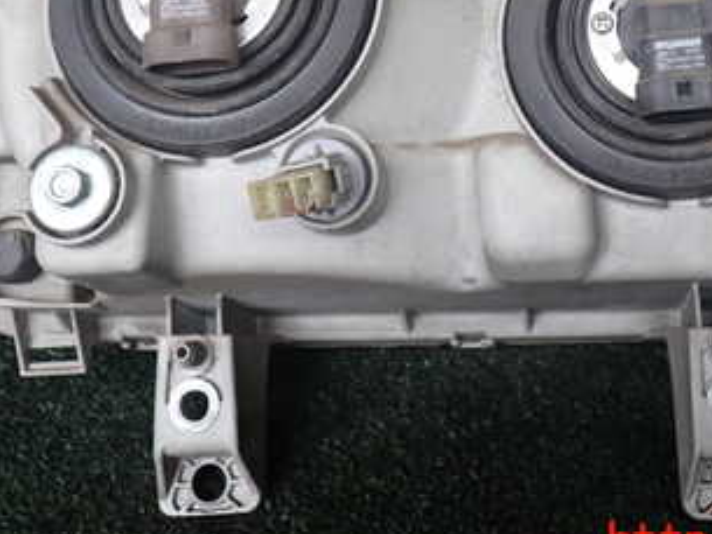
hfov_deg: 32.6
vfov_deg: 24.1
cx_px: 434
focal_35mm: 59
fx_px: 1214
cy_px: 49
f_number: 2.3
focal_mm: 5.4
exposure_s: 1/60
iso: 100
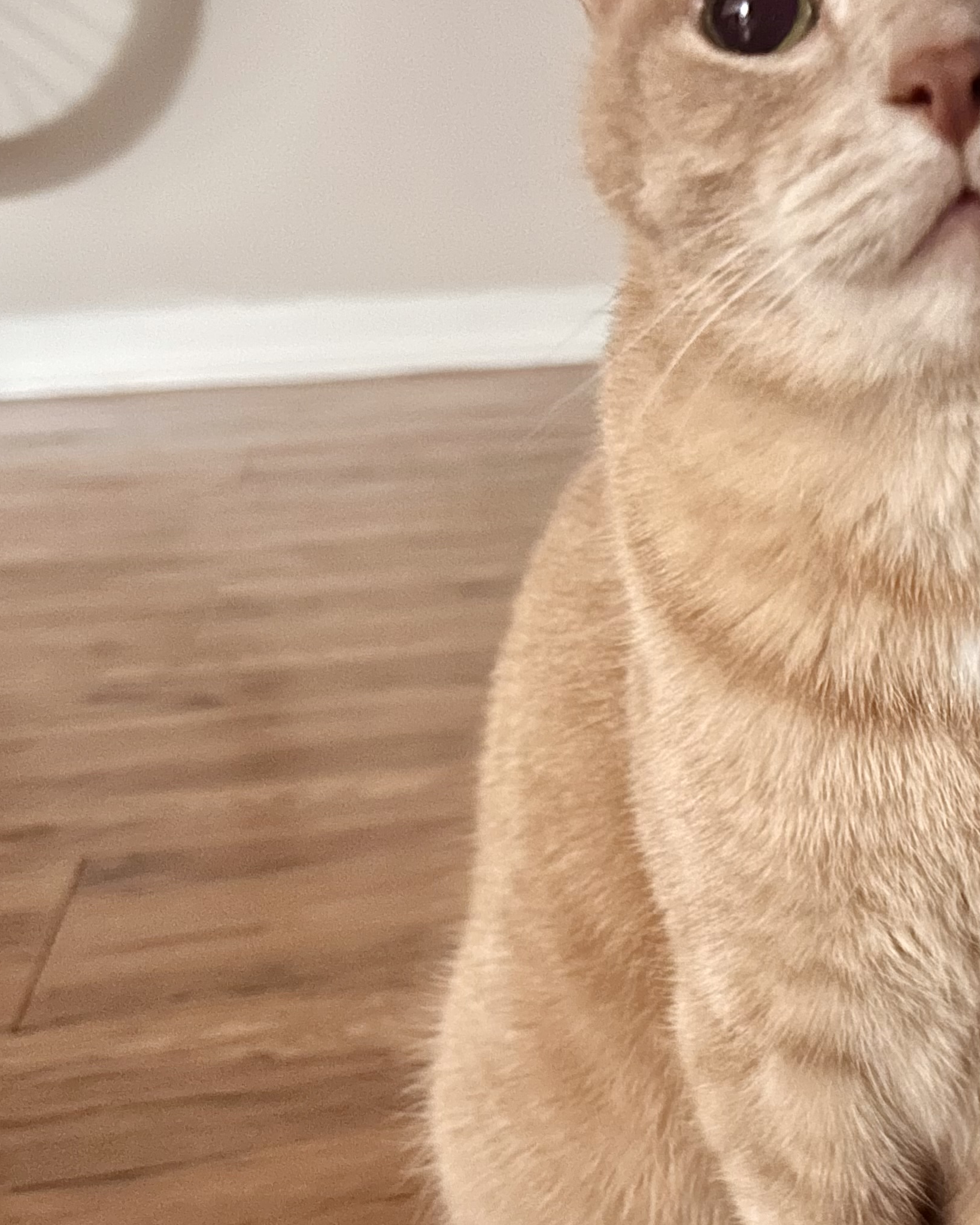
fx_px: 1813
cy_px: 593
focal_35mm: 50
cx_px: 893
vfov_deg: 37.3
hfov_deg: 29.0
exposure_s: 1/15
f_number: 1.5
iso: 640
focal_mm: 5.7
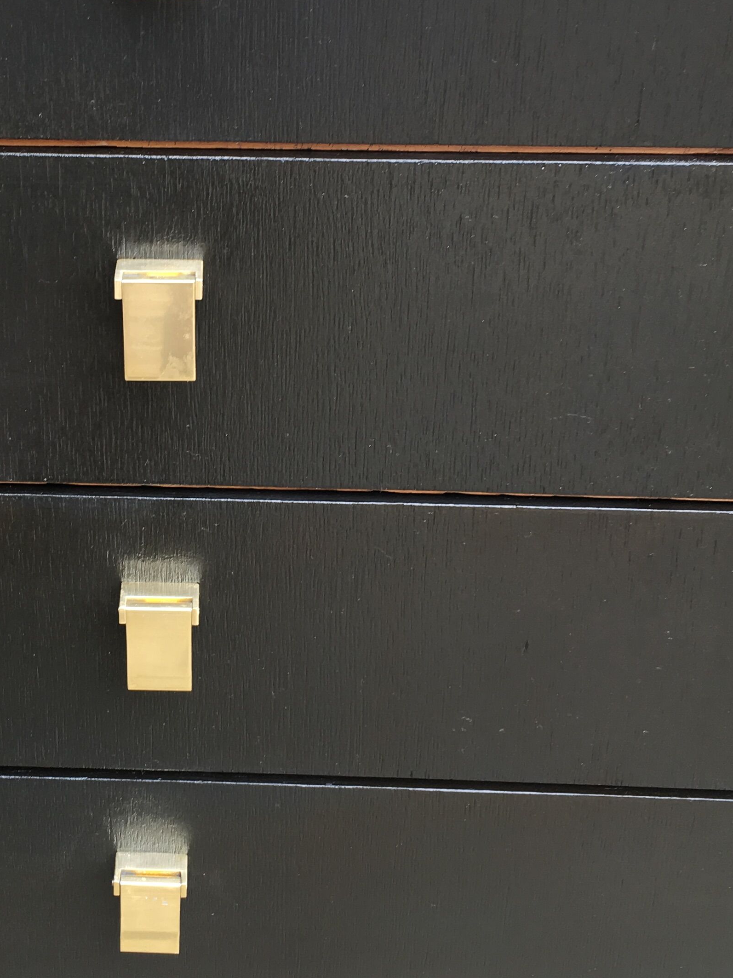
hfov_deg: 26.1
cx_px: 149
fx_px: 1553
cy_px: 364
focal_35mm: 55
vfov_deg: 34.7
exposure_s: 1/50
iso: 25
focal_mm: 4.15
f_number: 2.2
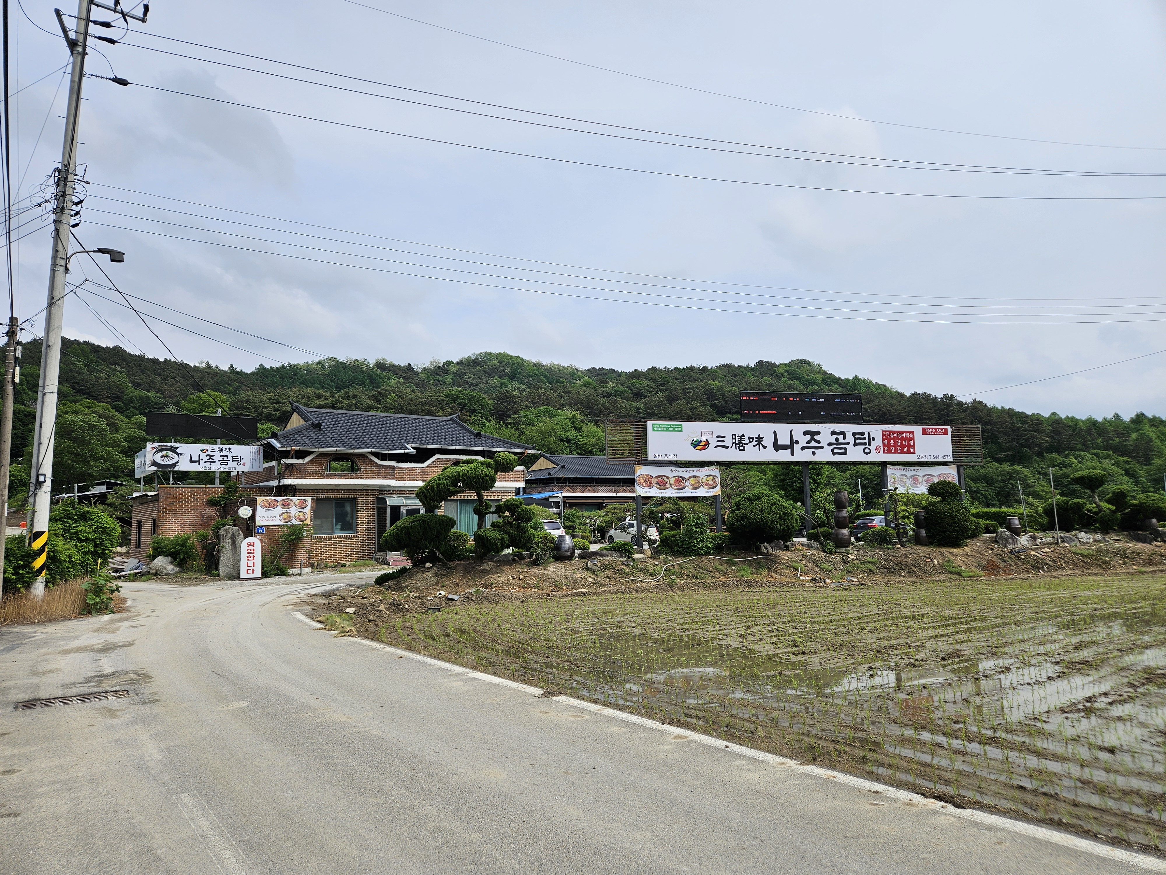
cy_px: 438
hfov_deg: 73.9
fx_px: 775
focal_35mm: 23
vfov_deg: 58.9
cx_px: 583
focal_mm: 5.4
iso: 25
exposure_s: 1/4076
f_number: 1.8
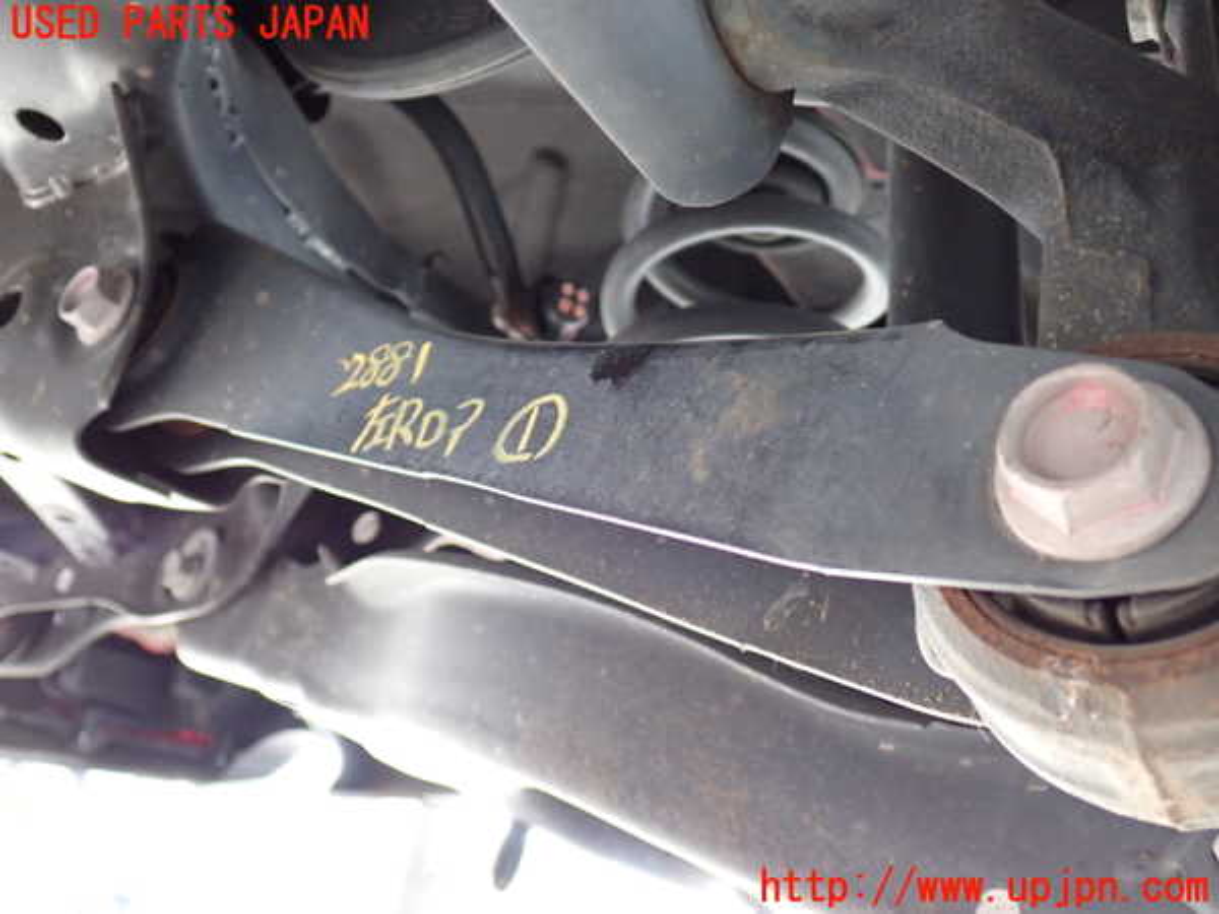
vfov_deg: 39.7
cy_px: 457
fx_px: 1268
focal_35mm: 36
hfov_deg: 51.4
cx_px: 610
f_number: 2.5
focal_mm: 6.37
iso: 800
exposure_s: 1/40
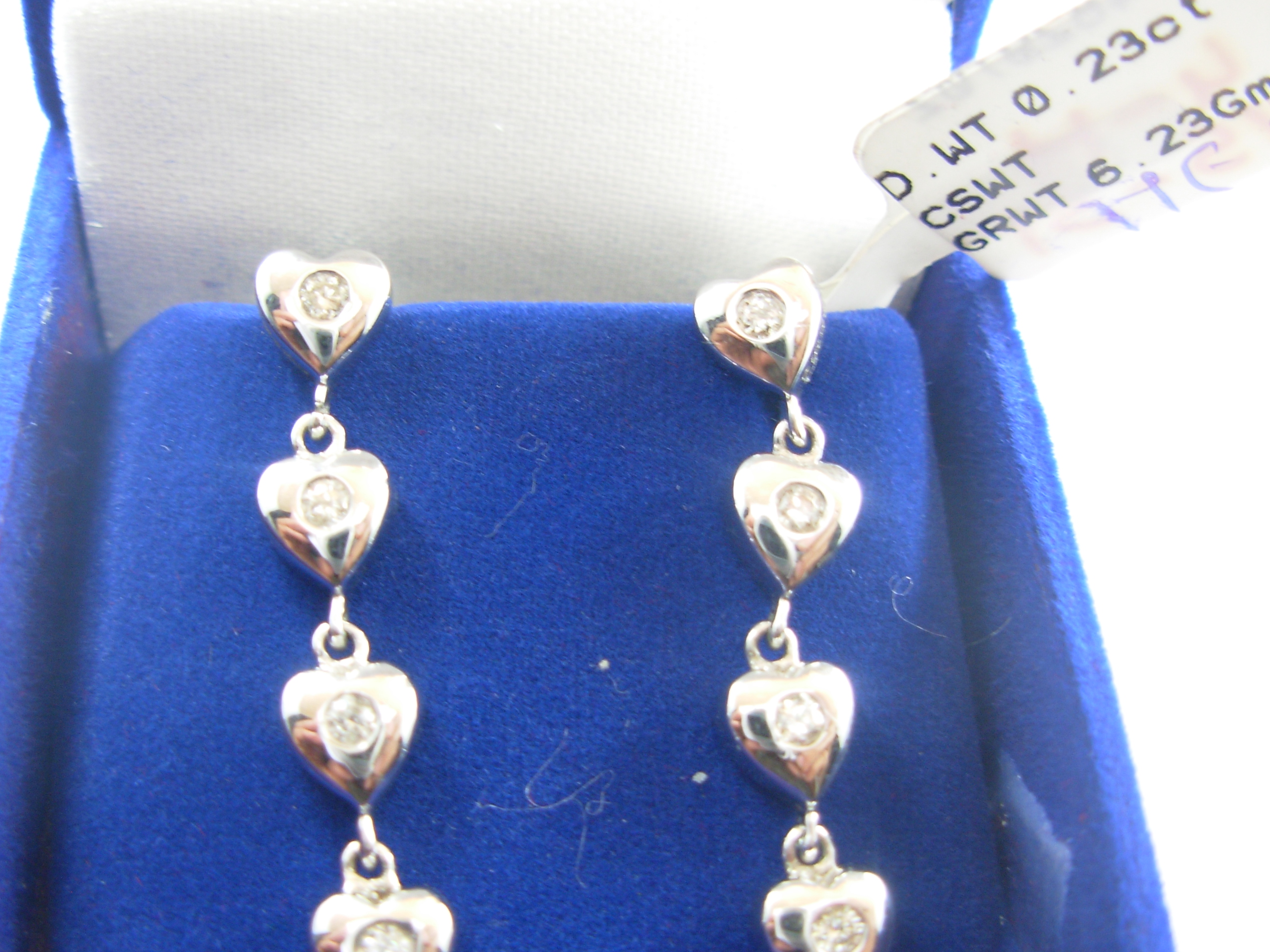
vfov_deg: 34.3
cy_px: 511
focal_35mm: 42
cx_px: 569
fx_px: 1541
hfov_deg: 44.7
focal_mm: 6.3
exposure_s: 1/32
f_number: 2.9
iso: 65
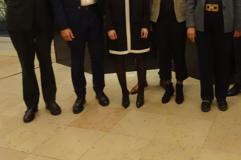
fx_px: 281
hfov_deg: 45.0
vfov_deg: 30.8
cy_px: 23
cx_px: 177
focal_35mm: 42
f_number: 3.5
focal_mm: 4.1
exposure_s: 1/20
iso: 800
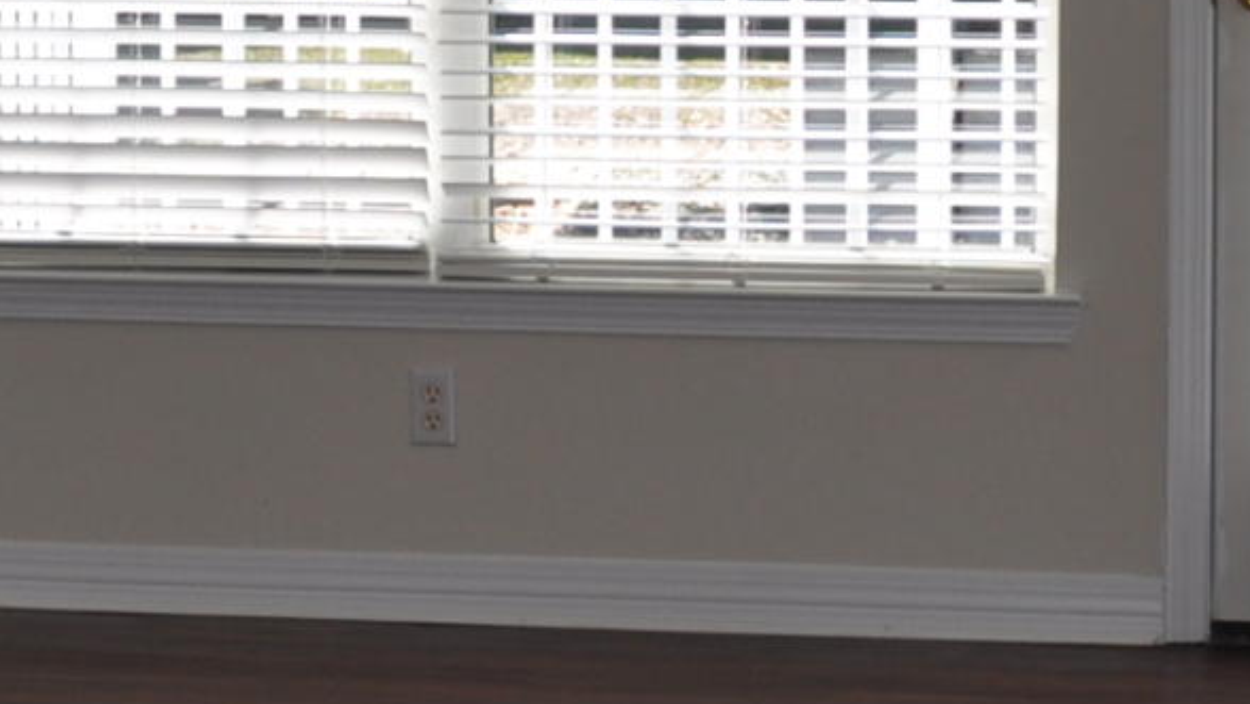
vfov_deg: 8.3
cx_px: 519
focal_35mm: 144
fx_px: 4774
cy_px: -174
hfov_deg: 14.9
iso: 200
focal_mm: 18
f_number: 3.5
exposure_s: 1/200
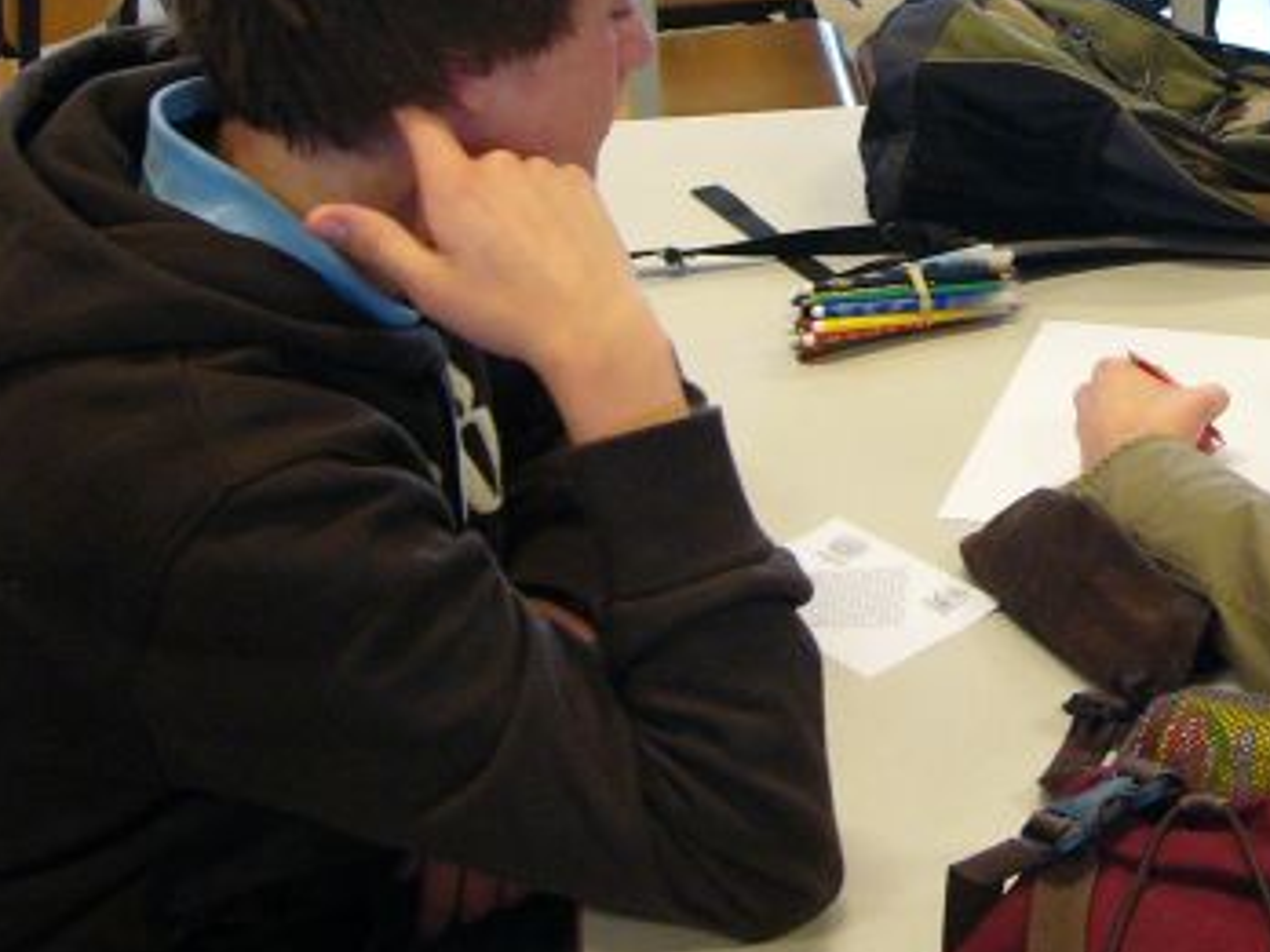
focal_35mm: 68
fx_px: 2495
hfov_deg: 27.8
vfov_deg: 21.3
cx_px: 1080
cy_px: 164
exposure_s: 1/25
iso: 200
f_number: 2.8
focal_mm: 6.2
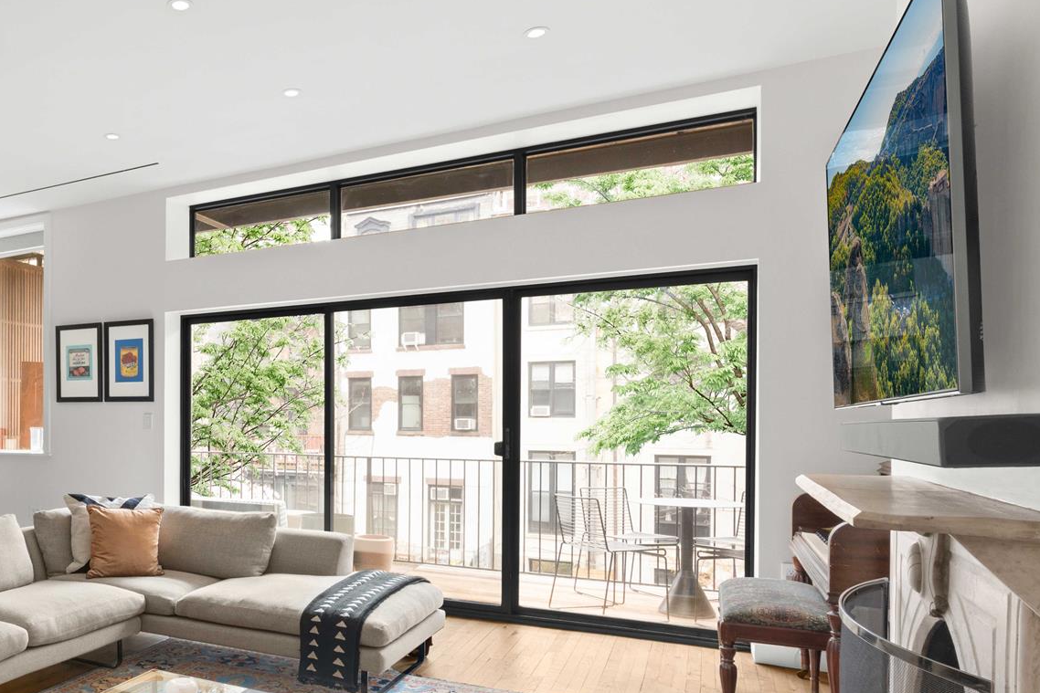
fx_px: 780
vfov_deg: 47.6
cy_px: 425
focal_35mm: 27
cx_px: 186
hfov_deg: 61.0
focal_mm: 16
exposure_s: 1/5
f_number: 11
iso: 400
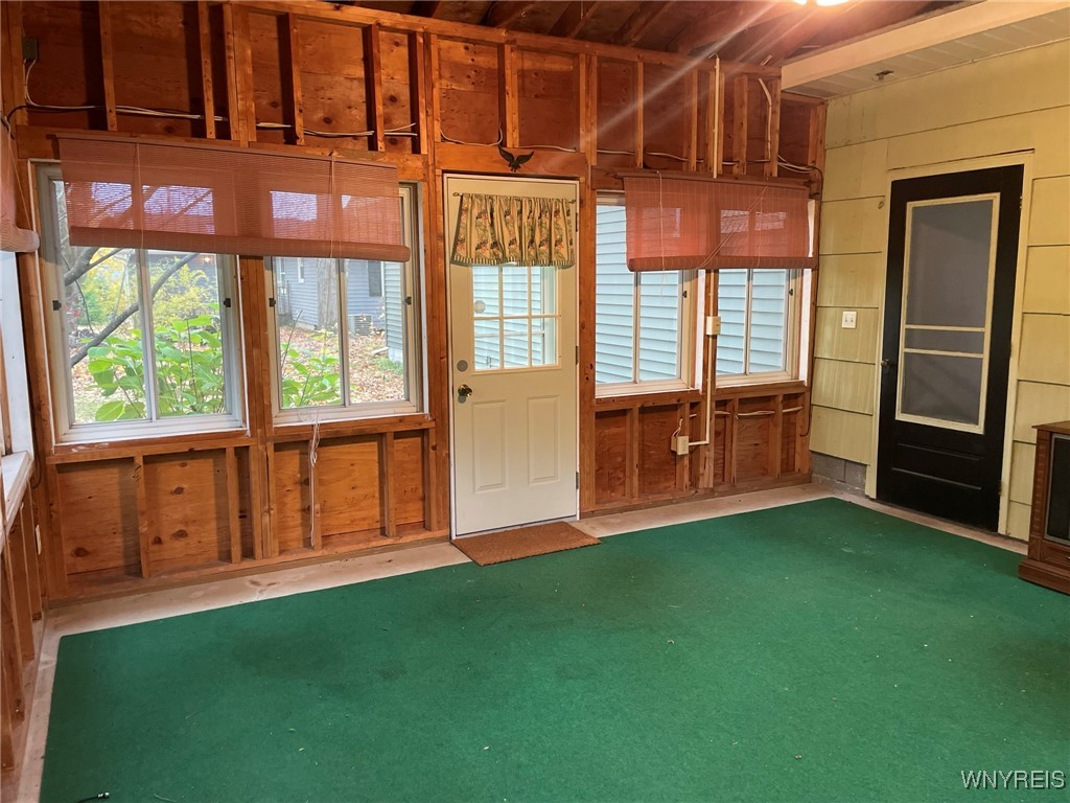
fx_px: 804
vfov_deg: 53.1
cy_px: 402
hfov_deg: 67.3
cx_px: 535
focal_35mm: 26
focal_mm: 4.2
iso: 400
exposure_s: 1/40
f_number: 1.6
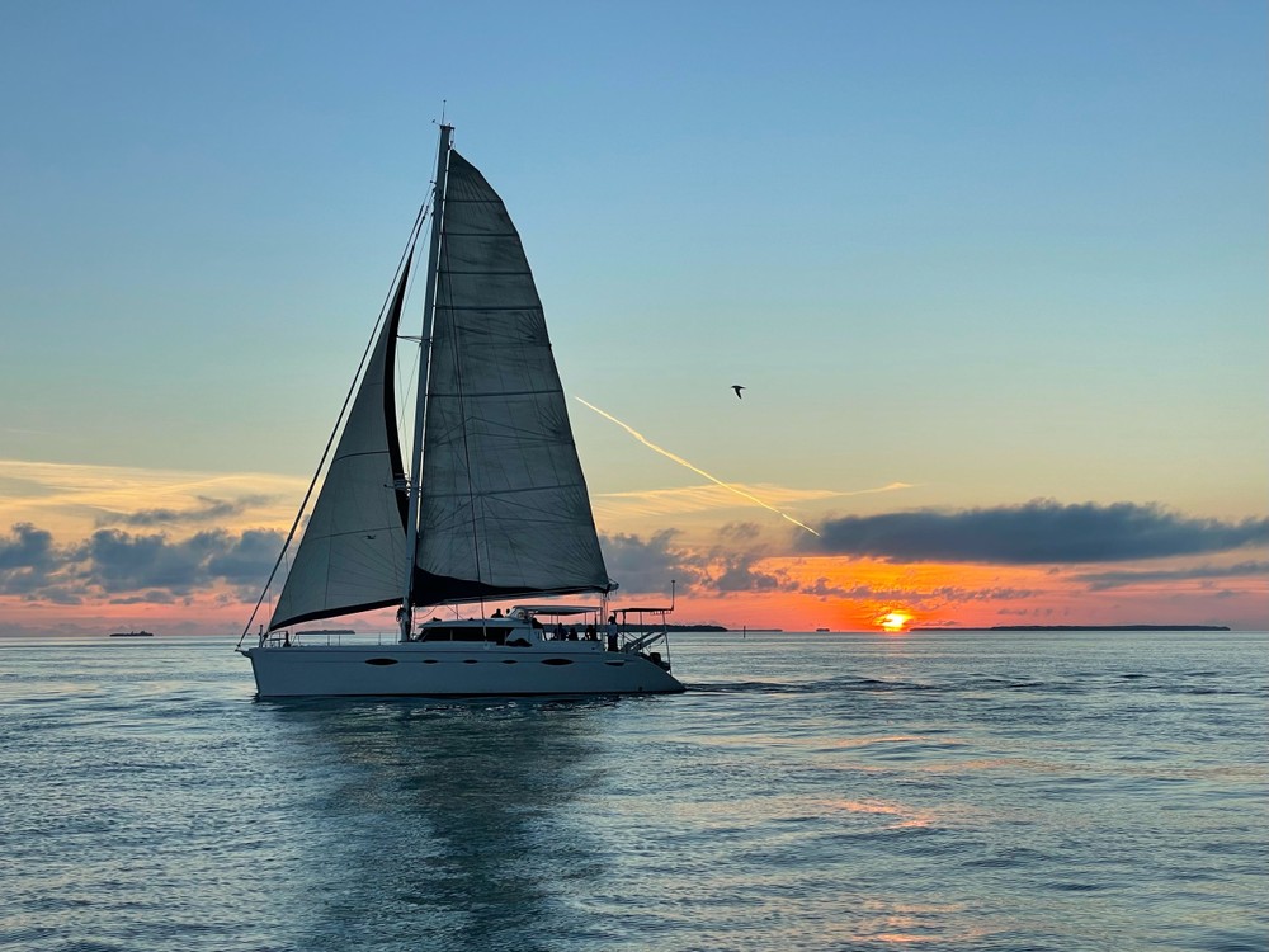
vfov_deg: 28.0
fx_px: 1906
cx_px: 634
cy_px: 476
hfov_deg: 36.8
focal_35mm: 52
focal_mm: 6
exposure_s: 1/452
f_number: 2
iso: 25
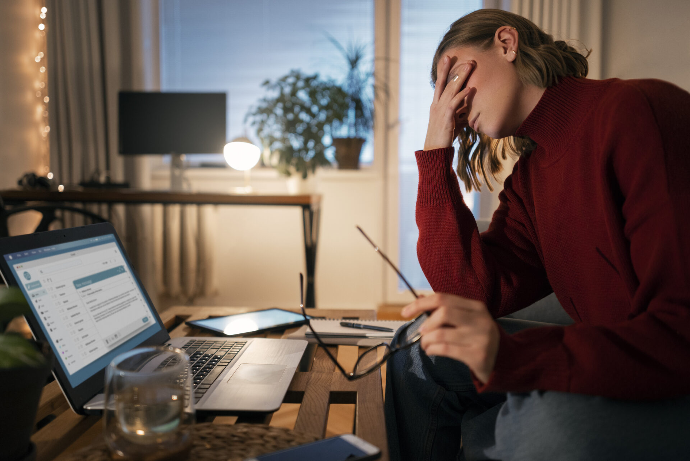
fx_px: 671
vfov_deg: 37.9
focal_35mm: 35
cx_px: 345
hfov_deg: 54.4
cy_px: 230
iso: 1600
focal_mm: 35
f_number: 2
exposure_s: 1/100
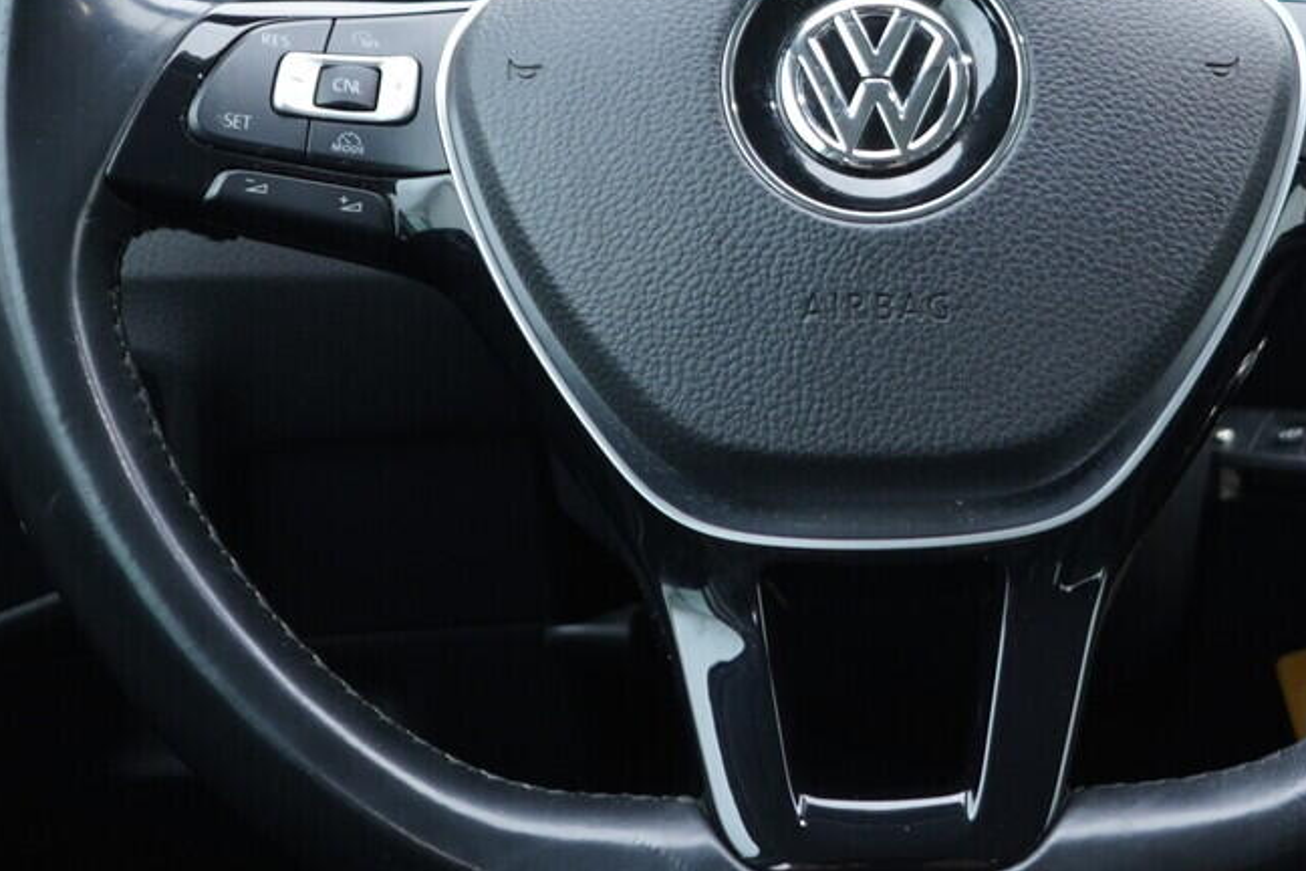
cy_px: 99
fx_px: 2902
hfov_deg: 25.0
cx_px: 1020
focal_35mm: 80
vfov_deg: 16.8
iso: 250
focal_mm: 24
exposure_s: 1/40
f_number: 2.8
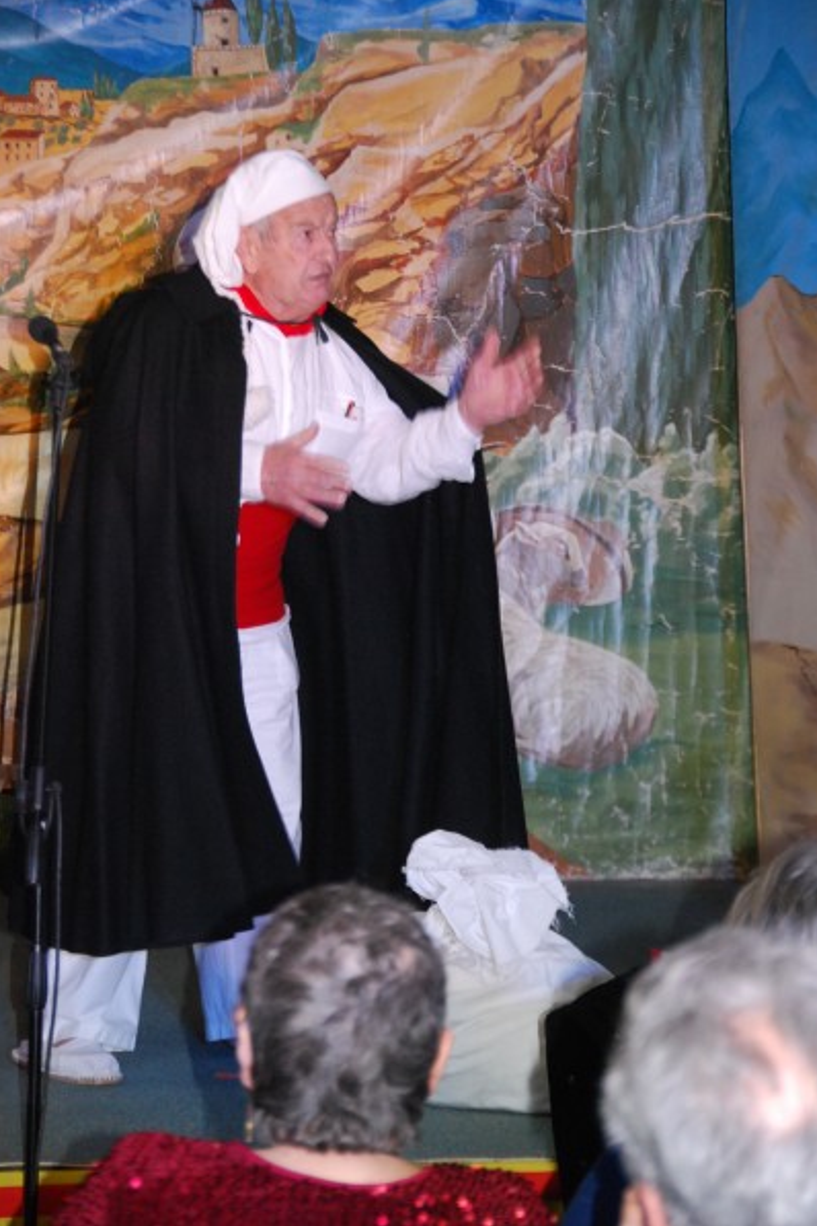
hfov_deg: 10.1
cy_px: 612
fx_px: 4629
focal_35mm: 136
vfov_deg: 15.1
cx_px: 408
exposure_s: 1/60
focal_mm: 90
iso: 1000
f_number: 5.3
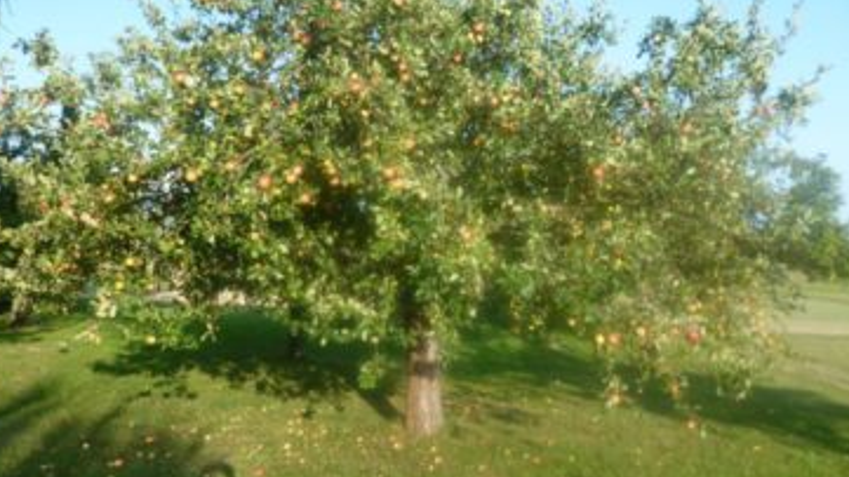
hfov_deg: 66.0
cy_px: 197
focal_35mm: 29
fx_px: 653
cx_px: 397
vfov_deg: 40.0
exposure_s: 1/500
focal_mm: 4.3
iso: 100
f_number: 2.5
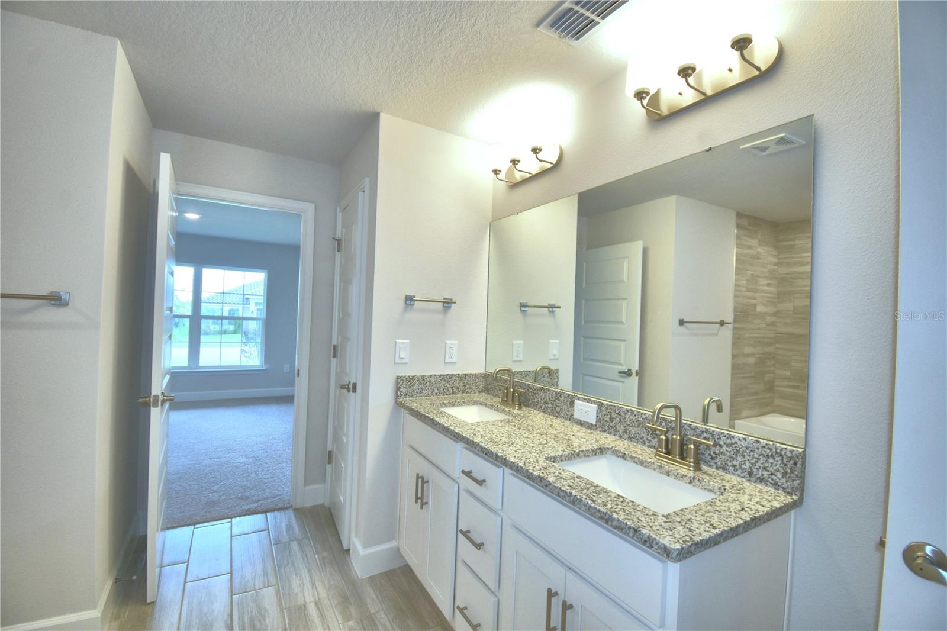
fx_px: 394
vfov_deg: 77.3
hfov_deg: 100.4
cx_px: 474
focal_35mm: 15
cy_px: 316
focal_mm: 10
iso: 160
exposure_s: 1/60
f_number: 4.5
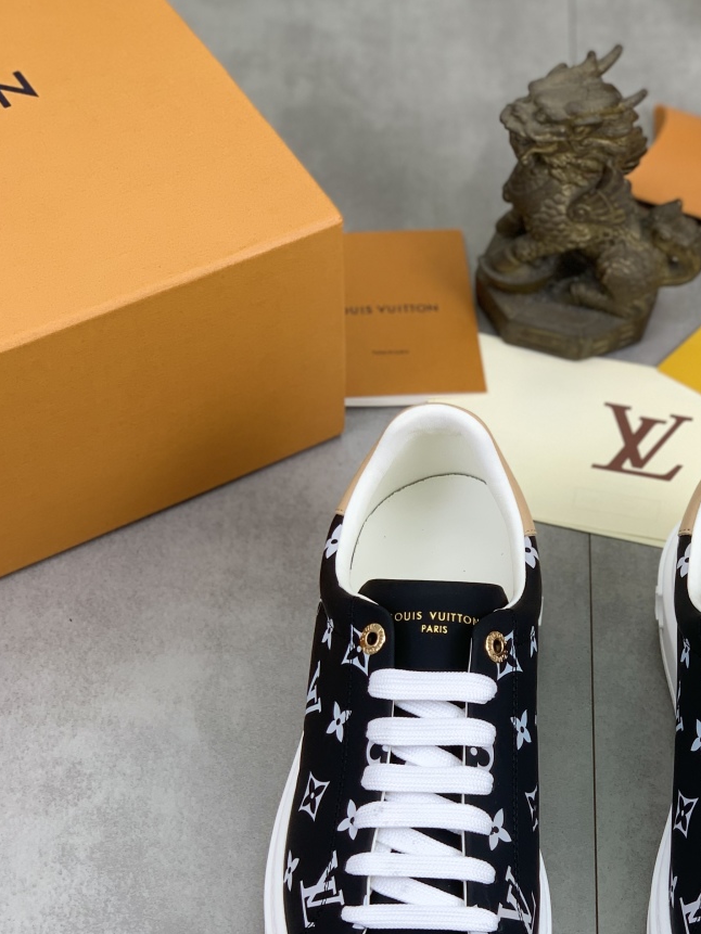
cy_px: 693
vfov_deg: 22.3
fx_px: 2349
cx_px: 548
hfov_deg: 16.9
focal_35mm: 87
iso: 16
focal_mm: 6
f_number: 2.4
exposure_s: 1/100
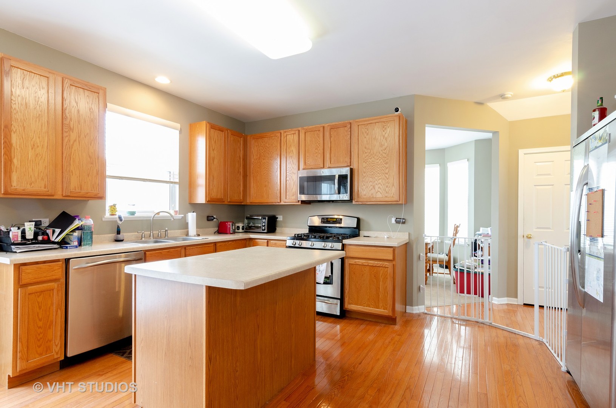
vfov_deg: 71.8
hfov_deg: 95.1
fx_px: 282
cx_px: 308
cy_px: 204
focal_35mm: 16
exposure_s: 1
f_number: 11
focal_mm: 11
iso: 200
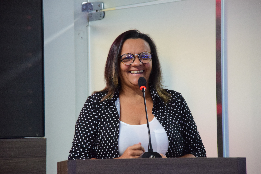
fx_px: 1359
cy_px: 87
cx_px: 130
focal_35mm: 188
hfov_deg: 11.0
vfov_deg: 7.3
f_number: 5.6
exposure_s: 1/50
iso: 2000
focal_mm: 125
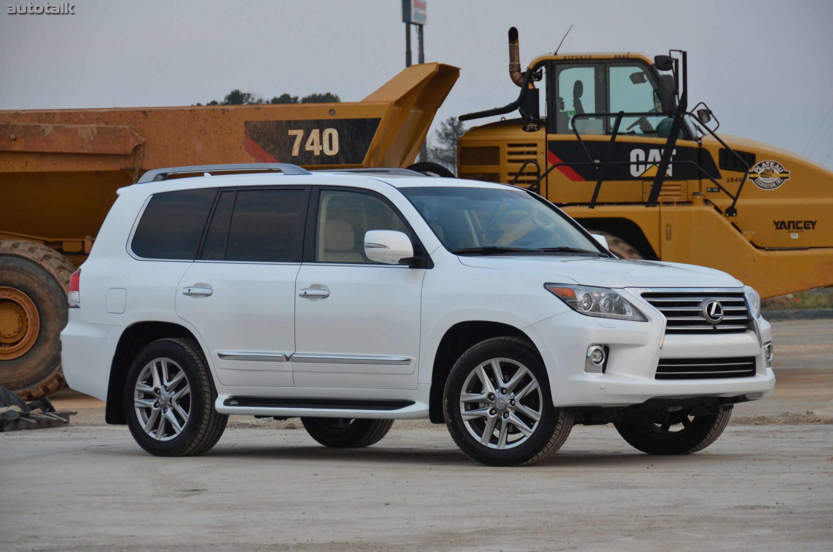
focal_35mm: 142
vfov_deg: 9.6
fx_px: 3291
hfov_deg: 14.4
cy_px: 276
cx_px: 416
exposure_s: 1/500
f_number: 5.3
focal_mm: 95
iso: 800
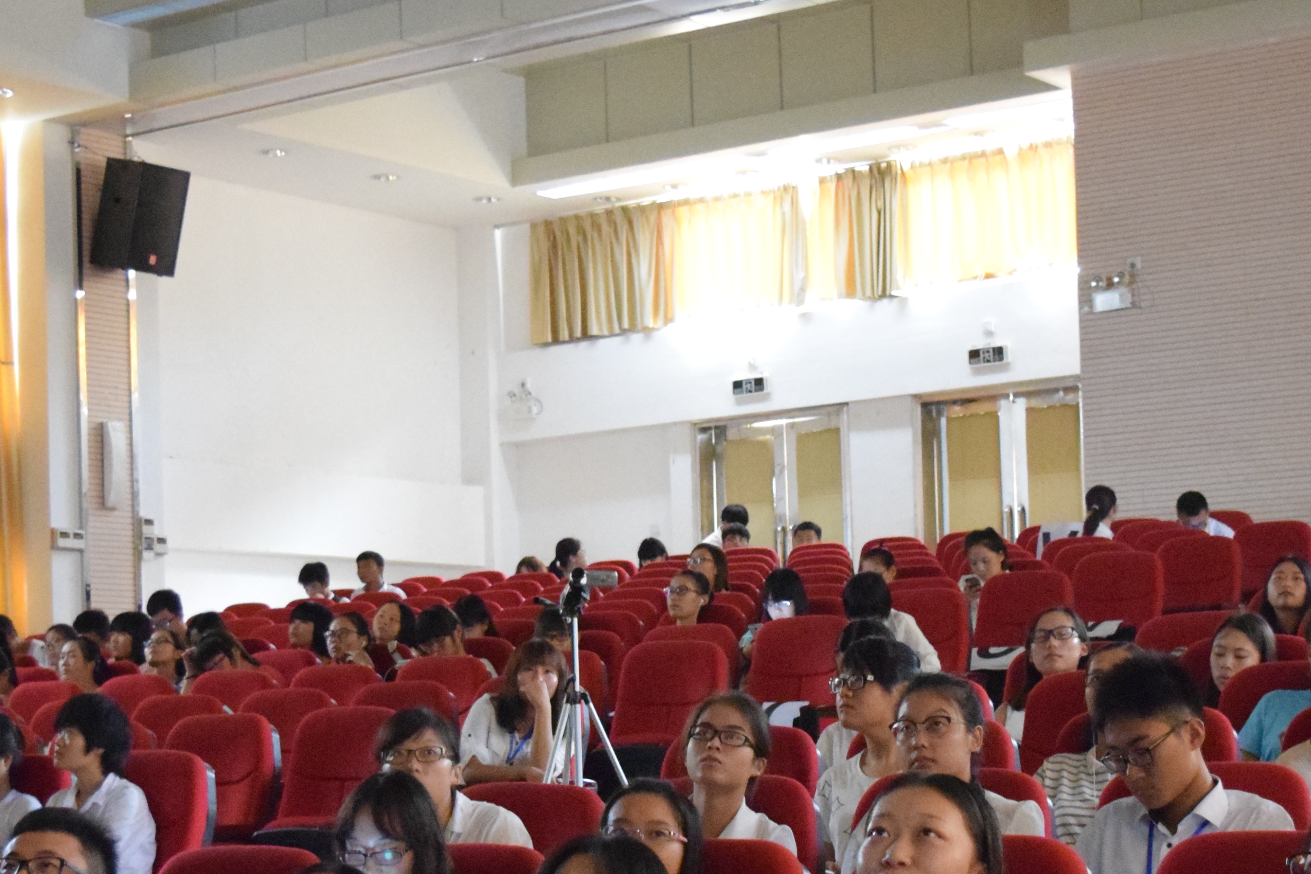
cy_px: 733
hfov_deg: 25.4
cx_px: 685
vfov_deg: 16.9
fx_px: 2913
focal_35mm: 80
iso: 6400
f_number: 3.8
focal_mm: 22
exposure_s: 1/40
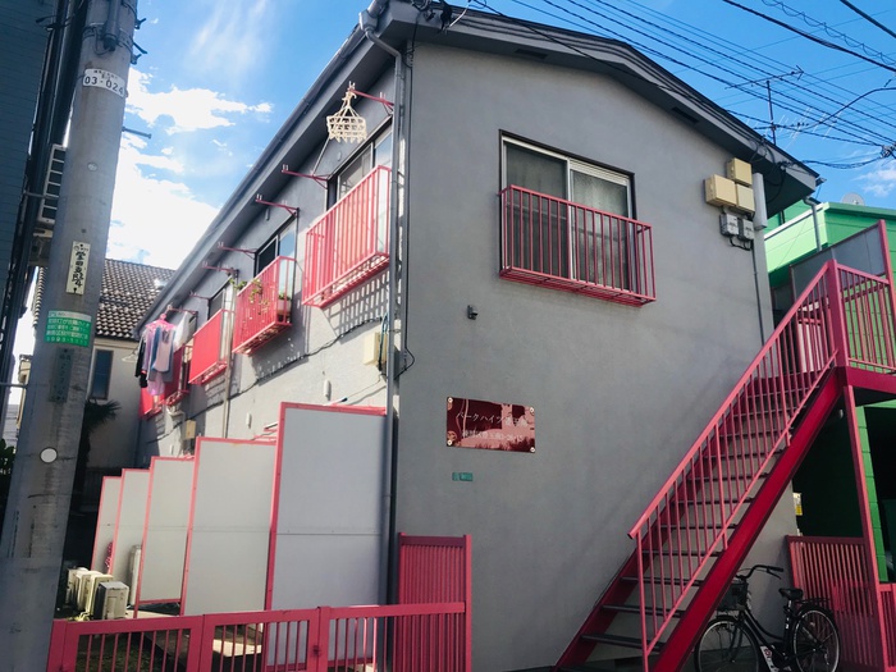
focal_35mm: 28
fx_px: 725
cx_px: 448
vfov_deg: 49.7
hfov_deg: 63.4
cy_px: 336
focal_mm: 3.99
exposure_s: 1/1350
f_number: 1.8
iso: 20
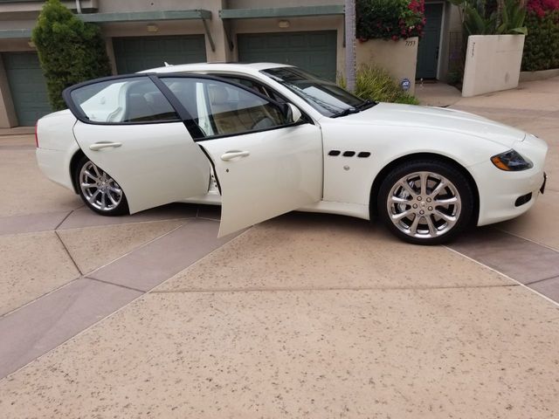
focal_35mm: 26
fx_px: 420
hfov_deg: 67.3
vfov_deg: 53.1
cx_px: 280
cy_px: 210
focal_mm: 4.3
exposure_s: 1/1504
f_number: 1.7
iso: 50
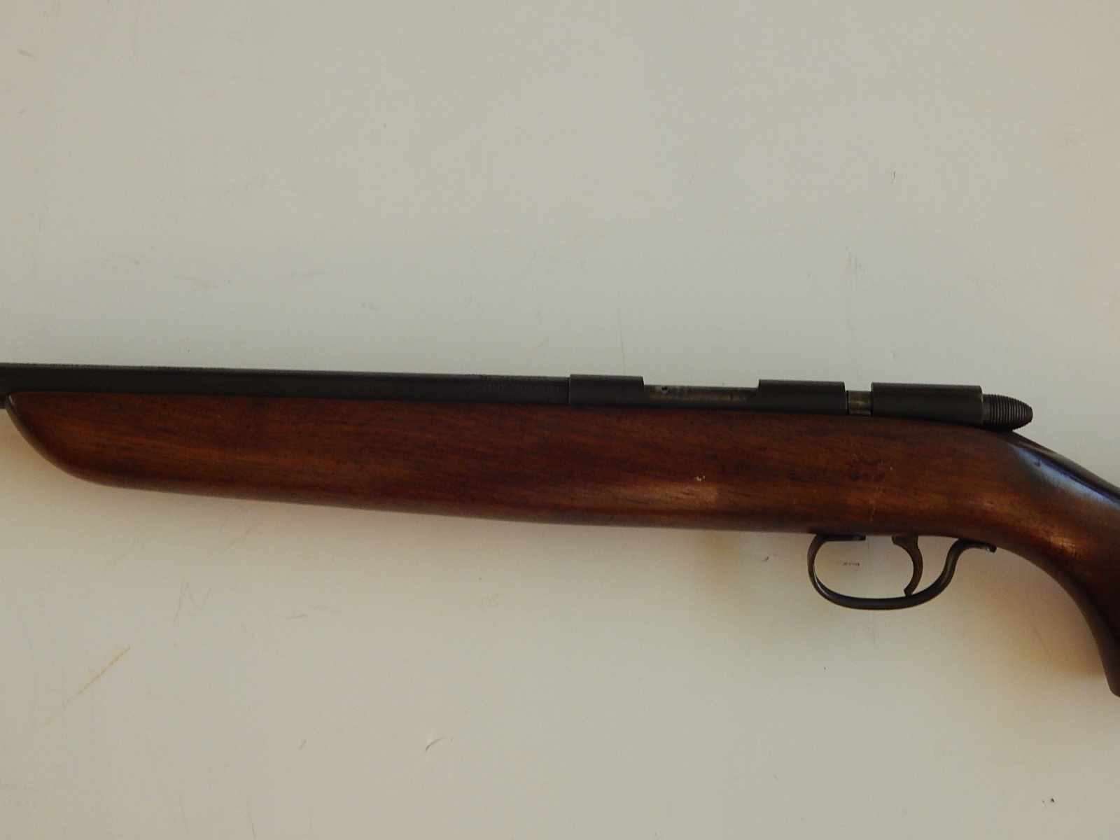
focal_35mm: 61
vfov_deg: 24.0
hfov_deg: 31.7
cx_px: 560
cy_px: 420
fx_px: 1974
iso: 400
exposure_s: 1/30
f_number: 4
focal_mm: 10.9
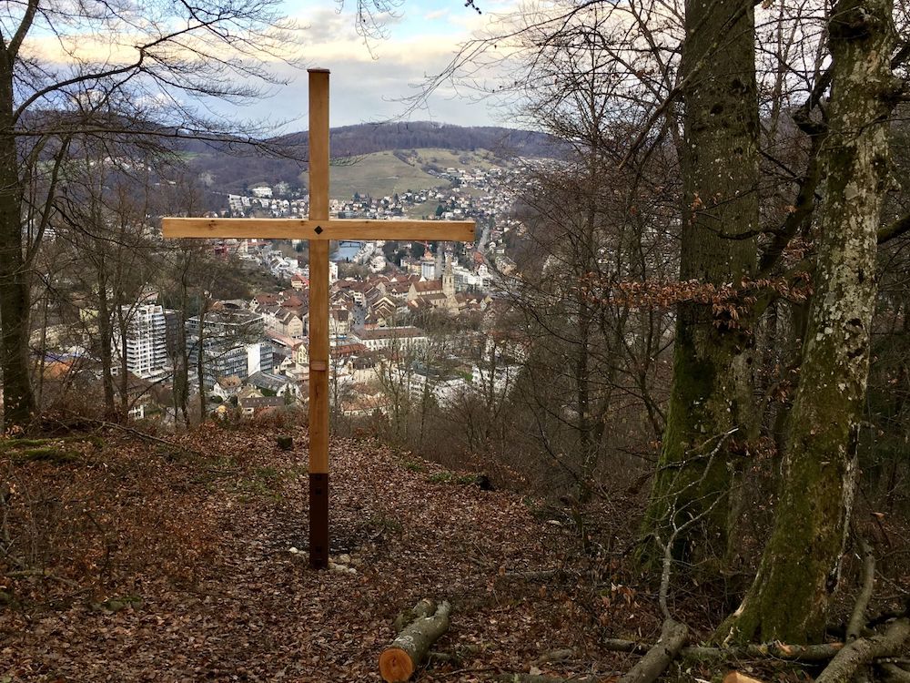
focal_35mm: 29
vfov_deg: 48.2
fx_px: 762
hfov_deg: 61.7
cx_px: 455
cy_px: 342
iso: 25
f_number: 2.2
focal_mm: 4.15
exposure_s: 1/122
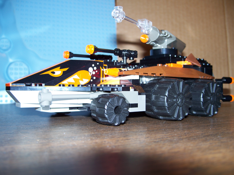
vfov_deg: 38.7
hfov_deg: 50.1
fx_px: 250
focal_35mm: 37
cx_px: 117
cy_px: 88
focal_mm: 7.8
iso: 80
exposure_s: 1/60
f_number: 2.8
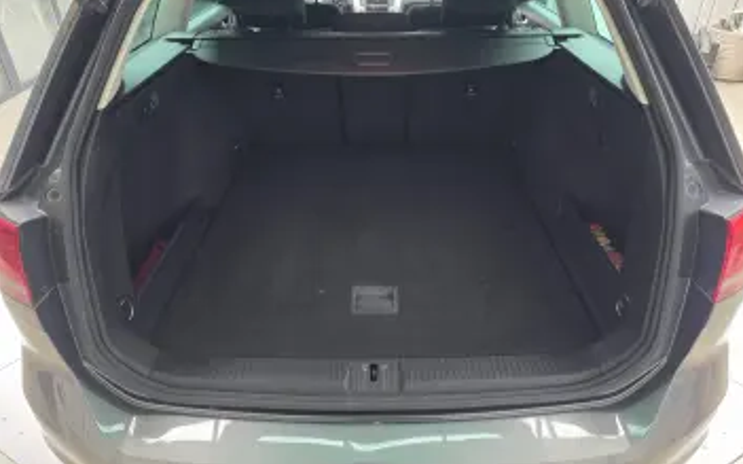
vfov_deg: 49.1
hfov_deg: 72.6
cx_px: 379
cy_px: 199
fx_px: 506
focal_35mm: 25
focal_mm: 6.25
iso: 500
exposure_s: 1/100
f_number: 1.7
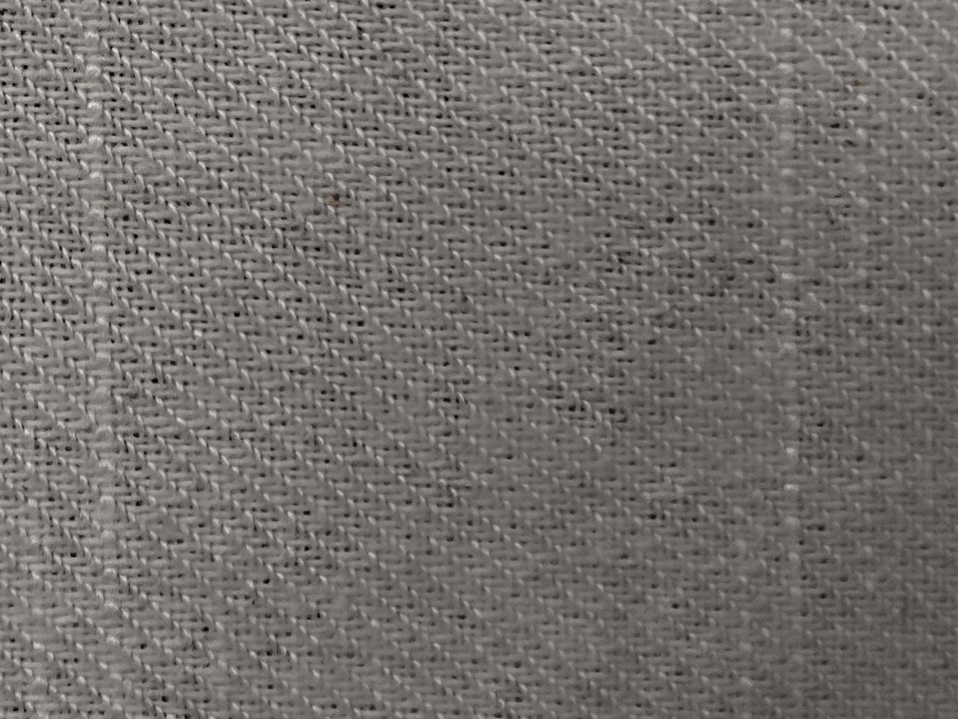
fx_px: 1661
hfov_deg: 30.5
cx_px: 60
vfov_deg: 22.8
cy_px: -100
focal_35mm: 60
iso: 200
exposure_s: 1/100
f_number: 2
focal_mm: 2.78
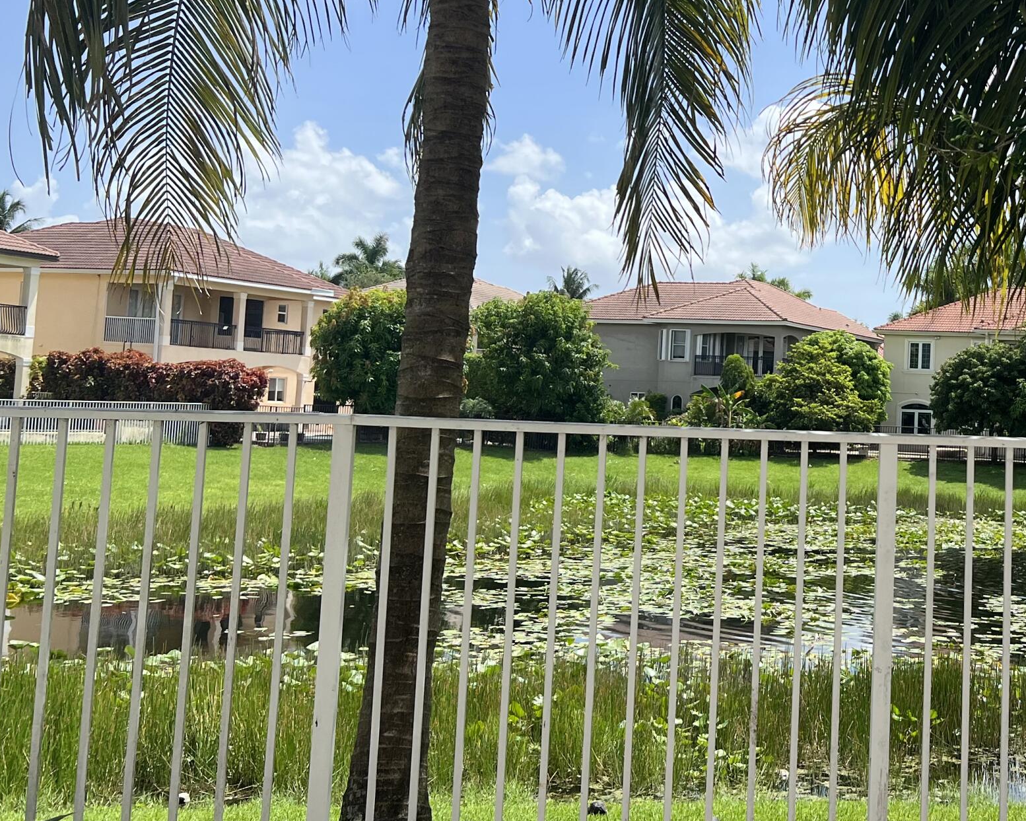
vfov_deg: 30.8
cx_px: 922
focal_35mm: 49
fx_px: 1488
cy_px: 330
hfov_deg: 35.8
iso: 50
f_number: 1.5
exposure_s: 1/3077
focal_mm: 5.7
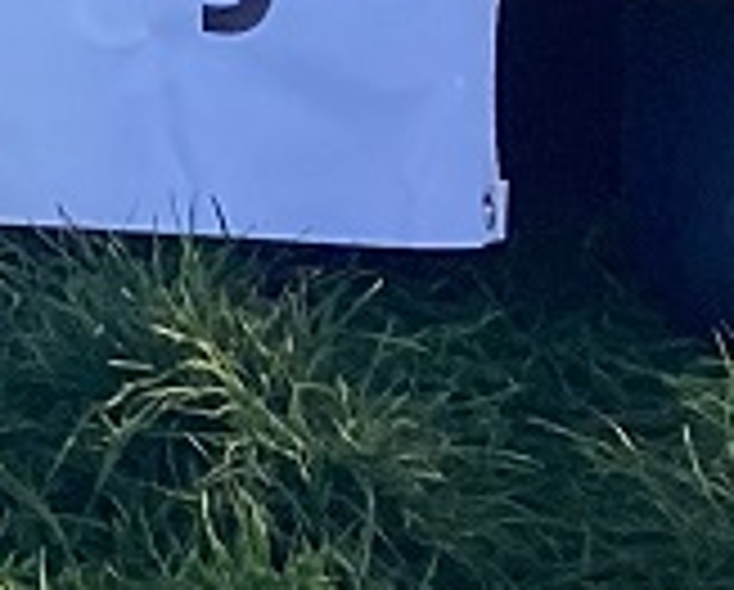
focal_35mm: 234
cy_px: -820
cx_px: -1396
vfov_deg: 6.3
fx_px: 5092
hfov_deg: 7.4
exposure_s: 1/257
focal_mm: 3.3
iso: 25
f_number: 2.4
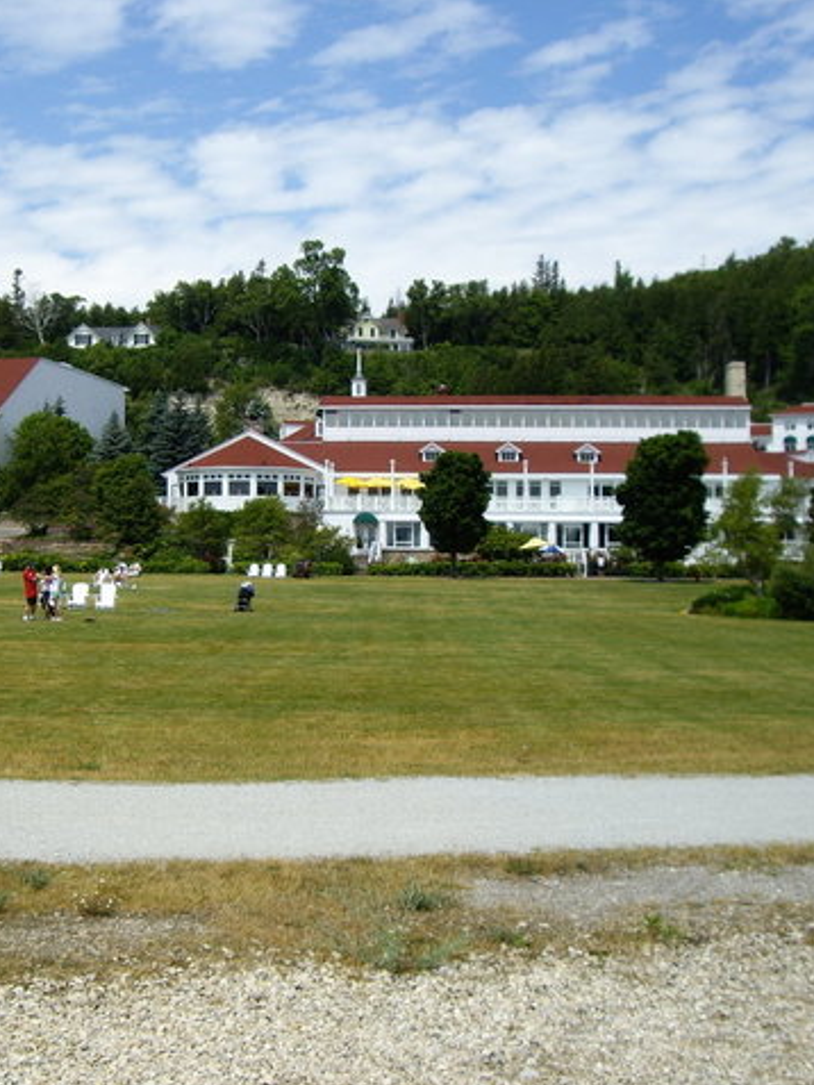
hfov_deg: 28.3
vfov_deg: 37.5
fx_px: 1598
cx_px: 241
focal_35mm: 51
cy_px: 544
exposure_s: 1/500
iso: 50
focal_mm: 6.2
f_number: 4.3
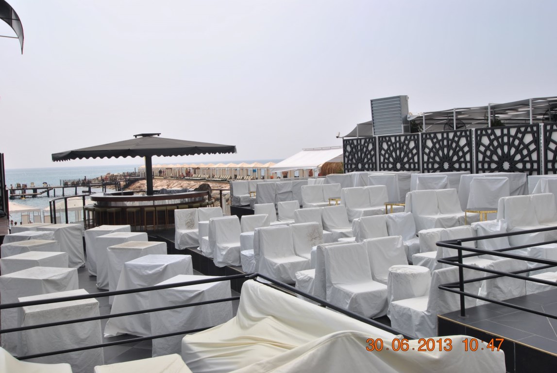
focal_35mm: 36
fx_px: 558
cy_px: 186
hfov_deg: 53.1
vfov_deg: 37.0
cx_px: 278
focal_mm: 24
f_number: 9
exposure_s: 1/320
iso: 100
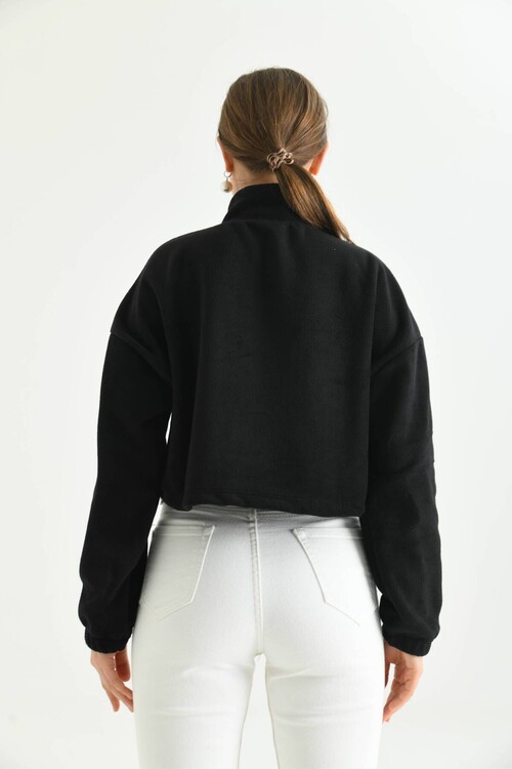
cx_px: 256
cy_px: 384
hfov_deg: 26.0
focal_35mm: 52
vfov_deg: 38.2
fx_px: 1109
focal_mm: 52
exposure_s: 1/125
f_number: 5.6
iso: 160
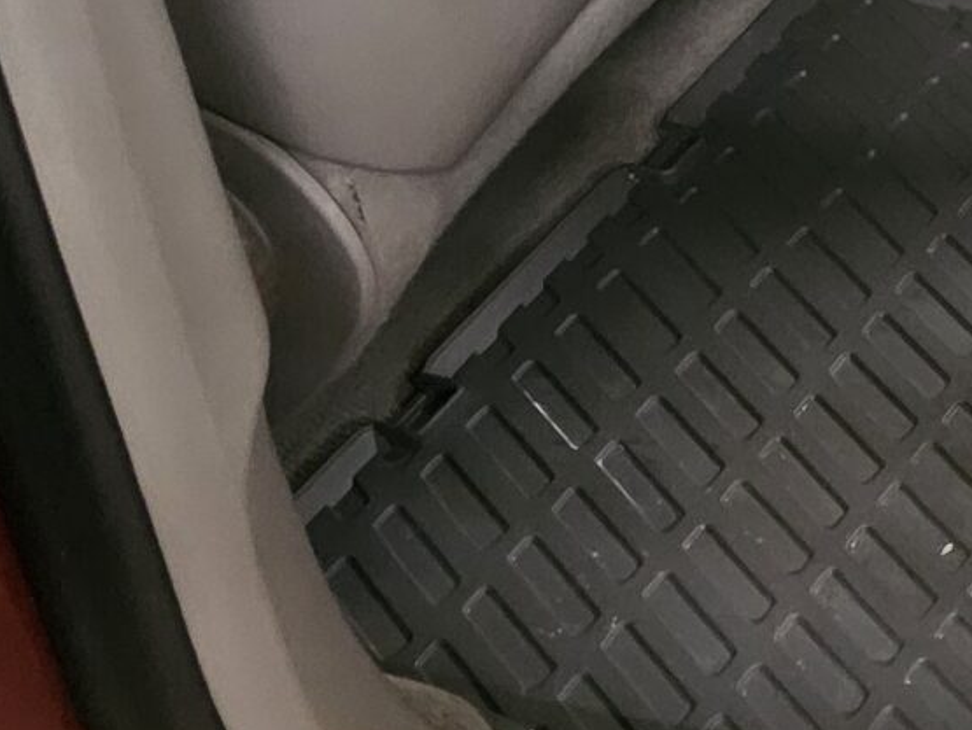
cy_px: -509
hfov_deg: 14.1
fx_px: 2978
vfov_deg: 12.9
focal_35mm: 106
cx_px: 2177
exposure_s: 1/25
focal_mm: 6.3
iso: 1250
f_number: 1.7
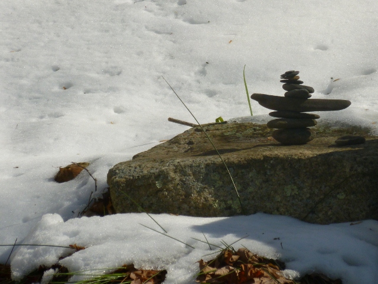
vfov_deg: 5.8
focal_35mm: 255
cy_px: 142
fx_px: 2785
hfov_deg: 7.8
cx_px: 189
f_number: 5.9
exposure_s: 1/1000
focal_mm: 40
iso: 200
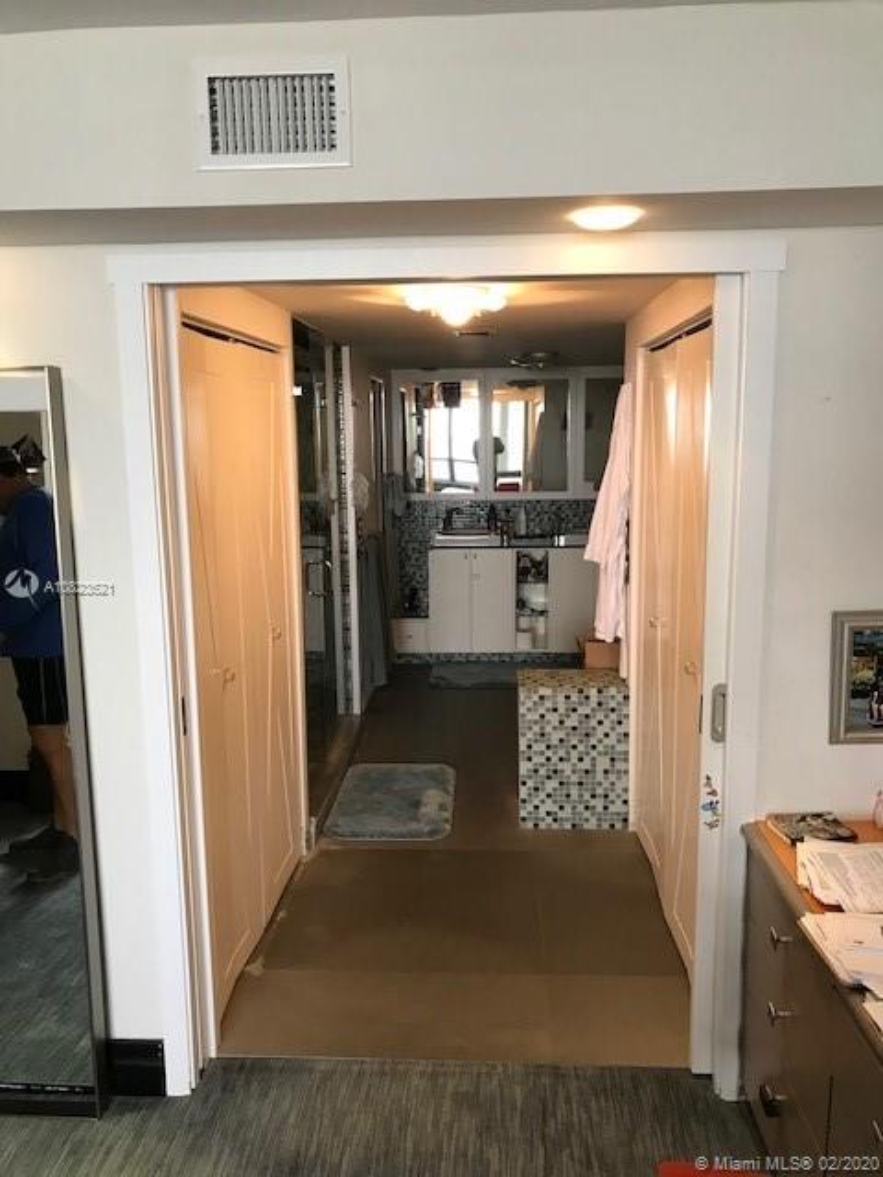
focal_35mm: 28
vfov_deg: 63.4
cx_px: 442
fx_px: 952
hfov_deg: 49.7
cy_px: 588
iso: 40
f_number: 1.8
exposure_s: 1/30
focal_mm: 3.99
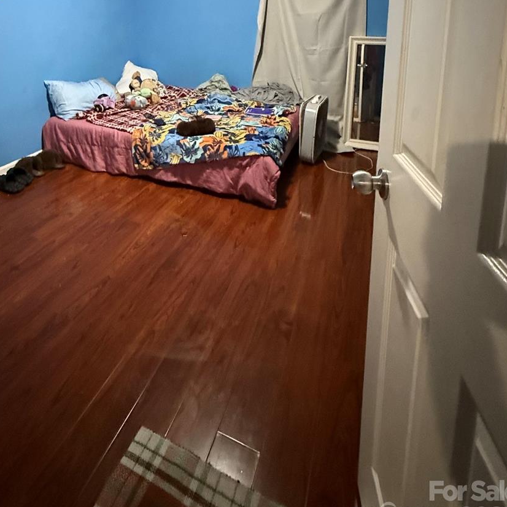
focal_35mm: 23
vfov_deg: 59.7
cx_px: 190
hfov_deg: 66.2
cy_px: 74
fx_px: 381
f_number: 2.2
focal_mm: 2.22
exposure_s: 1/40
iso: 1250
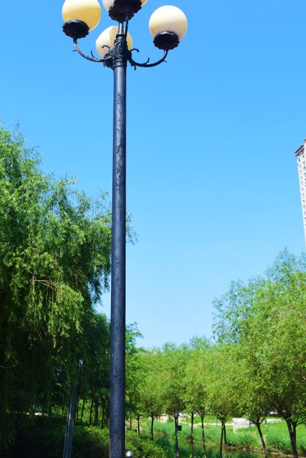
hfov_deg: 31.2
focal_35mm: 43
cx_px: 123
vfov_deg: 45.2
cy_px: 188
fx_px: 547
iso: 400
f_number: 11
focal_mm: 20
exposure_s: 1/400
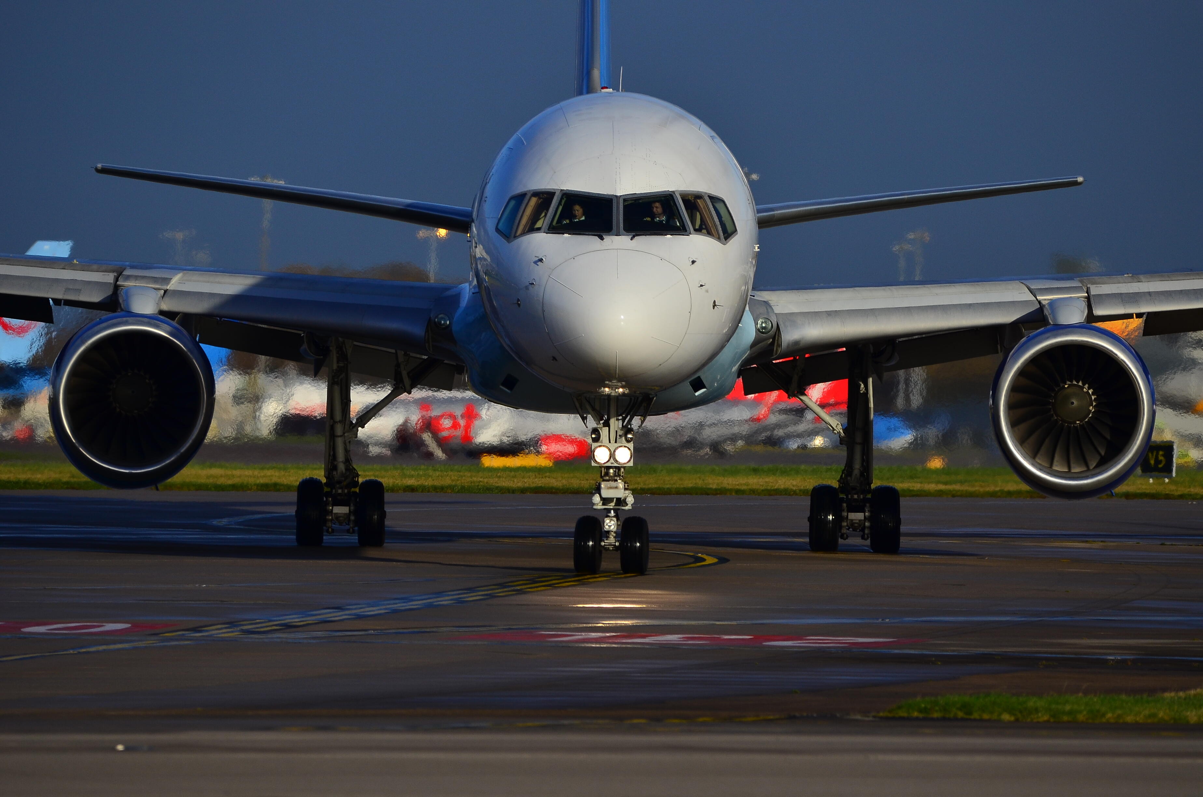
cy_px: 398
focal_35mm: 585
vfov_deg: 2.3
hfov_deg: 3.5
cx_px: 602
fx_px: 19508
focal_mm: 390
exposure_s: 1/2500
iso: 200
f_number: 6
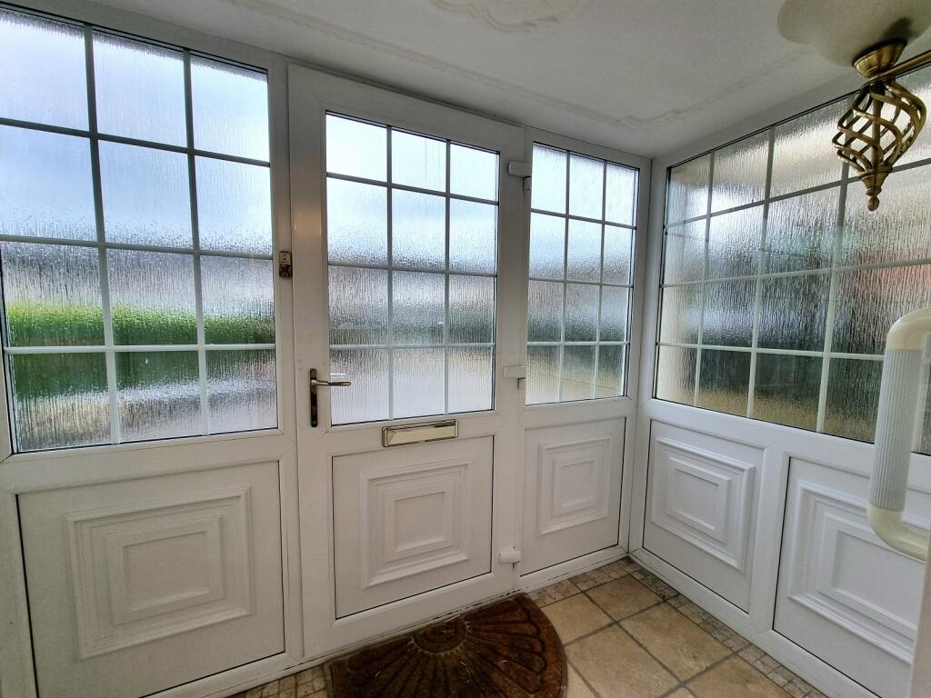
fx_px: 350
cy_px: 349
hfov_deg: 106.2
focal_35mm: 13
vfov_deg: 89.9
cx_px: 466
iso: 64
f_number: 2.2
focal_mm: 2.2
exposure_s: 1/100
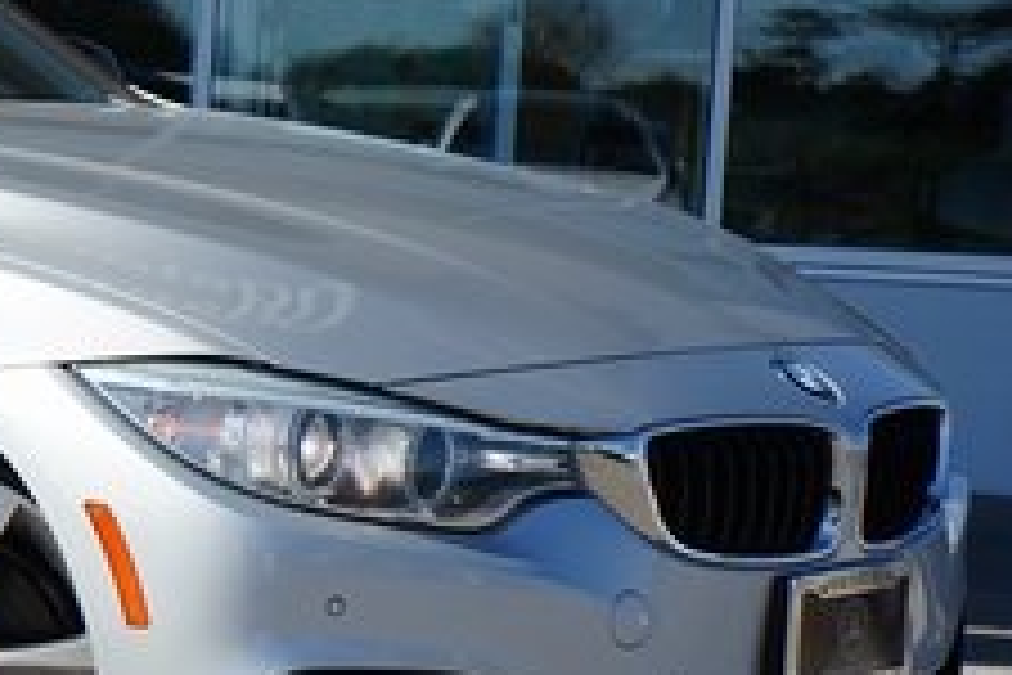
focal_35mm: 125
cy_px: 434
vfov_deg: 11.0
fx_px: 3514
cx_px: -355
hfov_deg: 15.5
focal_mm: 44
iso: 1000
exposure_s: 1/2000
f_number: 8
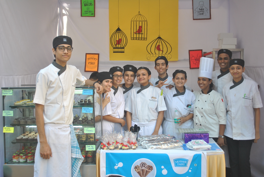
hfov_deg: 44.9
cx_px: 132
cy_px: 88
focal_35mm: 44
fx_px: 319
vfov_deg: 30.9
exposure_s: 1/125
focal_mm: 29
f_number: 4.5
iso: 200
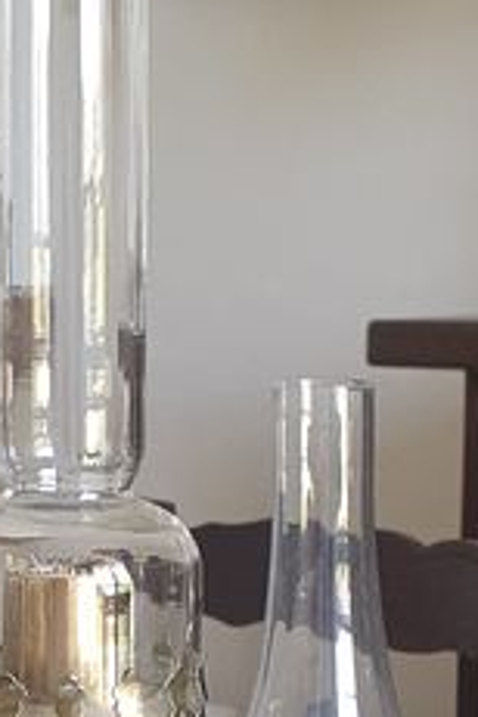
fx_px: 2330
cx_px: 130
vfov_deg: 16.9
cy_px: 807
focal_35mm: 117
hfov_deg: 11.7
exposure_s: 1/50
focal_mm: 4.32
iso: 200
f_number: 2.4
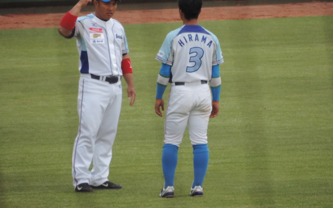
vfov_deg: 1.2
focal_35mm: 1101
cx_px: 166
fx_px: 9990
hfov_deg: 1.9
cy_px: 88
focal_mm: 180
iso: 500
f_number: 5.9
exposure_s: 1/125
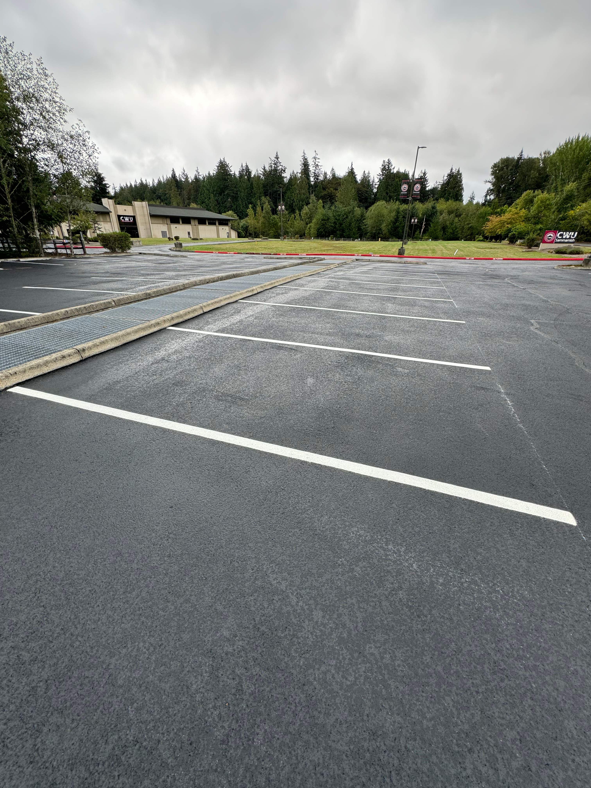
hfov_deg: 85.7
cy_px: 394
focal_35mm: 14
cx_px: 296
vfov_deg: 102.1
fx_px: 319
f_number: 2.2
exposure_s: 1/197
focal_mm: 2.22
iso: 40
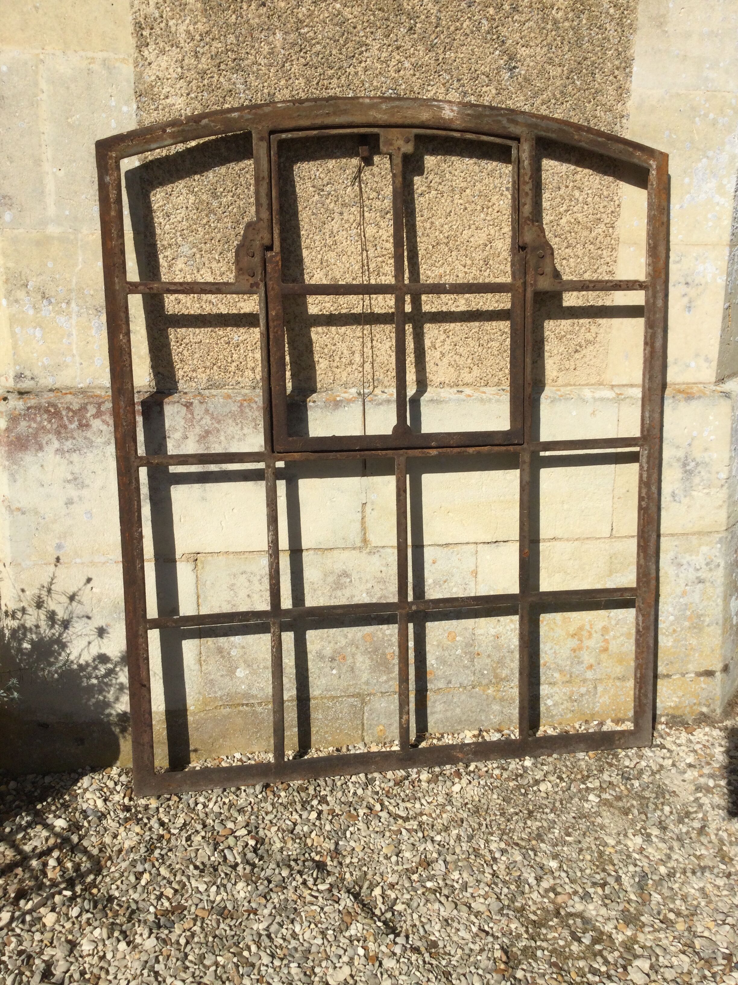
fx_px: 881
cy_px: 492
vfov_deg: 58.4
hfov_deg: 45.4
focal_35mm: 31
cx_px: 369
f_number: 2.4
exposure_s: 1/2551
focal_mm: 3.3
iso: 25
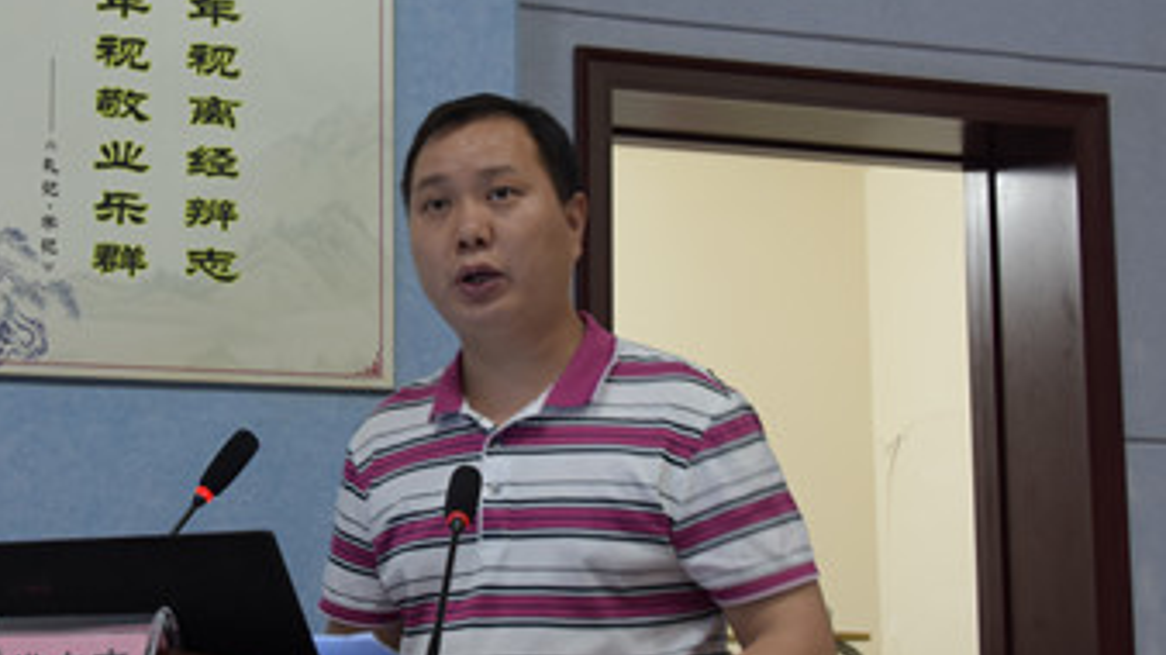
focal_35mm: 63
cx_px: 379
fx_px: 1941
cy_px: 360
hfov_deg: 33.1
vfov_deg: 19.2
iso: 640
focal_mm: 27
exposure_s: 1/10
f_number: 5.6
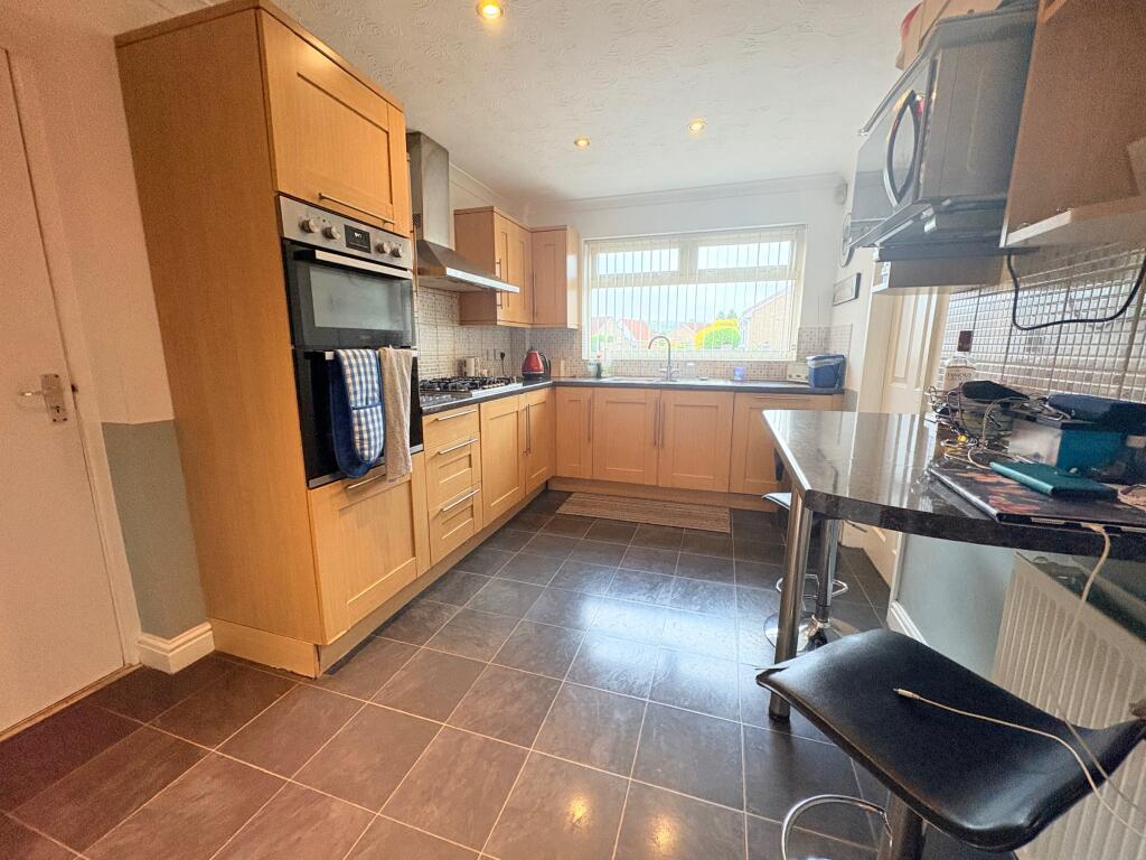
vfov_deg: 85.7
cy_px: 430
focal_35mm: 14
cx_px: 573
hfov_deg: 102.1
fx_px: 463
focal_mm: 2.22
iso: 320
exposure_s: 1/50
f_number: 2.2
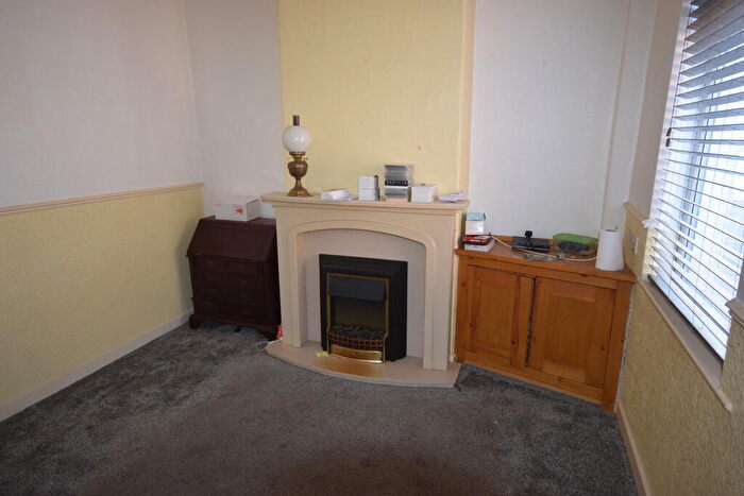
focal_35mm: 21
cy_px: 248
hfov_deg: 81.2
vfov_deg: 59.5
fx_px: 434
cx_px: 372
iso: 800
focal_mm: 14
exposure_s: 1/60
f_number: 4.8
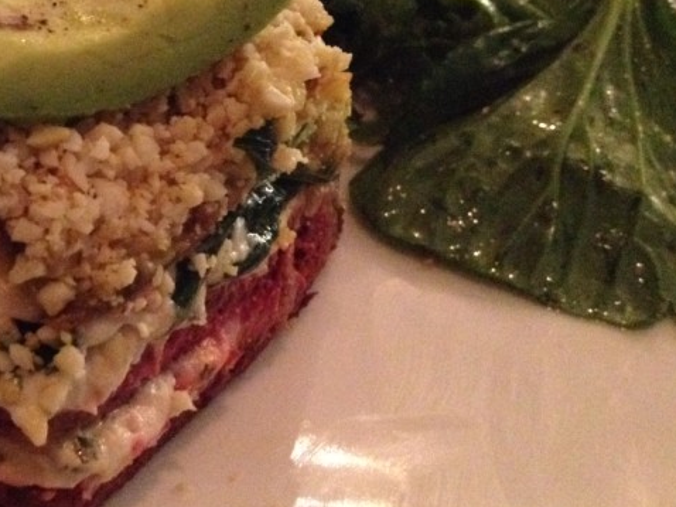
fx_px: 1464
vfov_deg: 19.5
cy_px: 159
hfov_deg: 24.7
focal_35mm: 75
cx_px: -6
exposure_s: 1/17
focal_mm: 4.28
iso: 800
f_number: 2.4
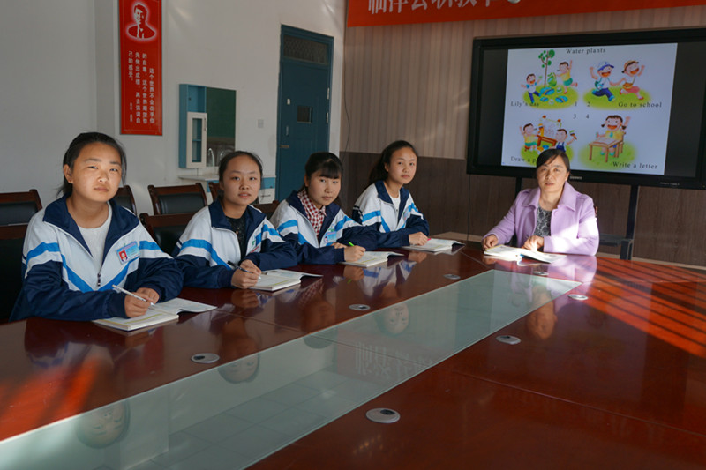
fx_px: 647
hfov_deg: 57.2
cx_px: 353
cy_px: 235
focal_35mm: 33
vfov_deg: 40.0
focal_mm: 22
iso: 200
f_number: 4
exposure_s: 1/160
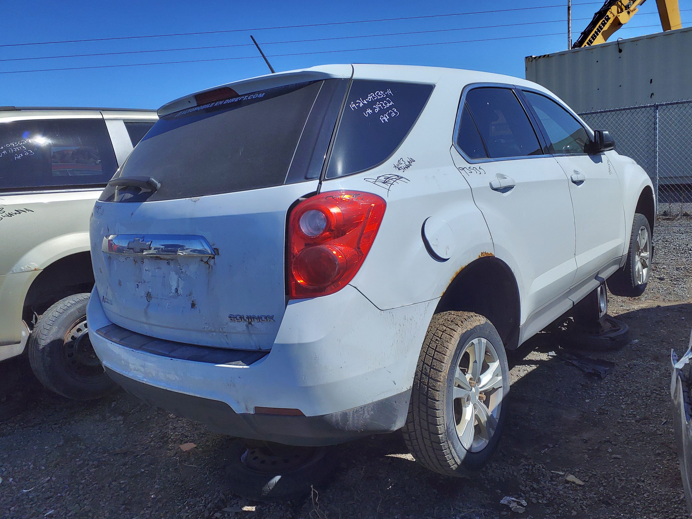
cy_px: 260
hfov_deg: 67.3
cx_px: 346
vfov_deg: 53.1
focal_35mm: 26
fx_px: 520
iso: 40
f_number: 1.9
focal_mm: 3.58
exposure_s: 1/1763
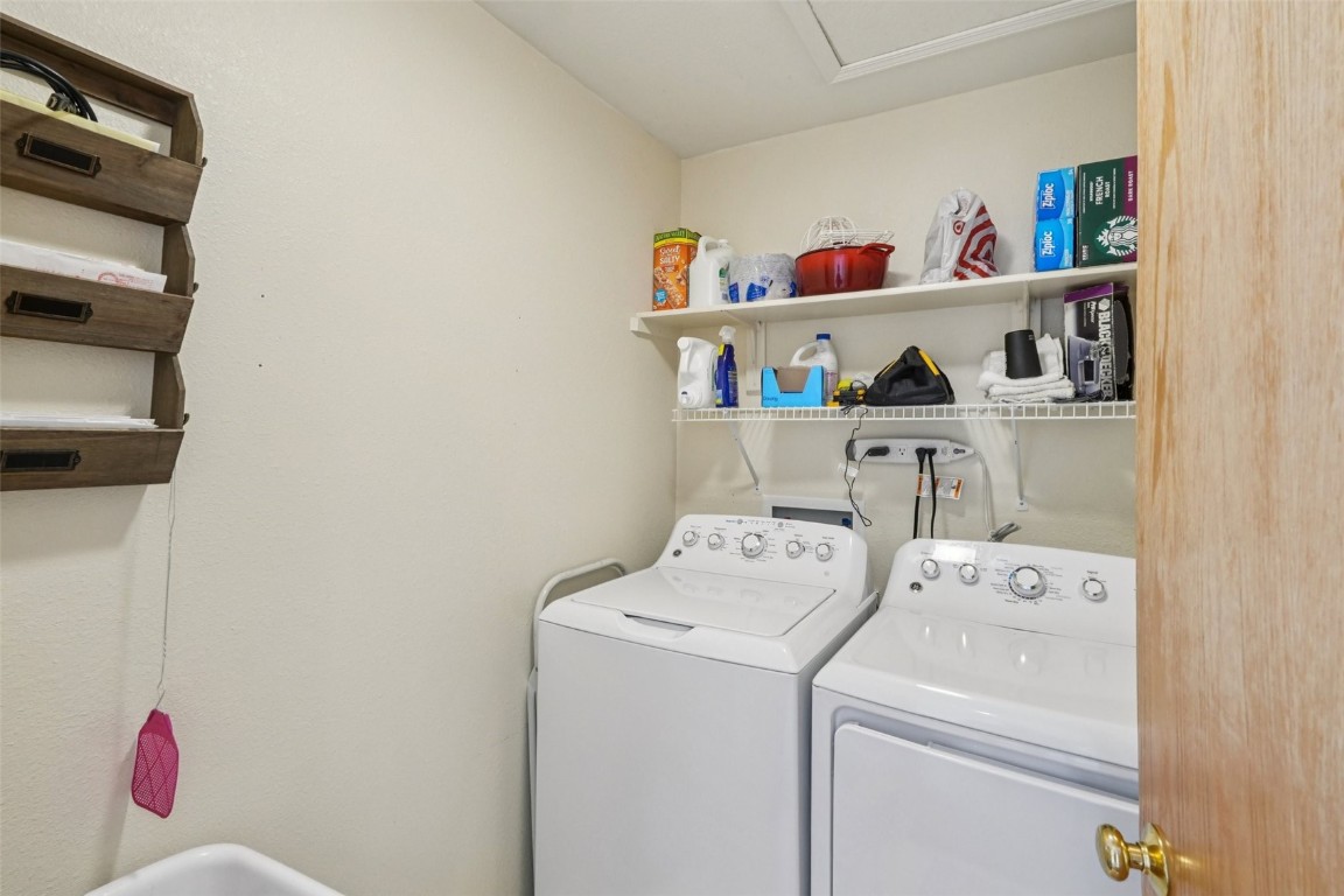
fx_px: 560
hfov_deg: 100.4
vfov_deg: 77.3
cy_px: 448
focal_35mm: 15
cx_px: 672
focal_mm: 10
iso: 800
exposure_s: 1/4
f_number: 8
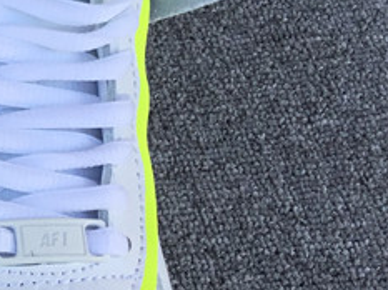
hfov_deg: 15.3
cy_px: 212
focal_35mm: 120
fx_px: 1343
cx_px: -180
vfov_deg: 12.3
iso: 25
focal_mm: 3.3
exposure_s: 1/274
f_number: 2.4
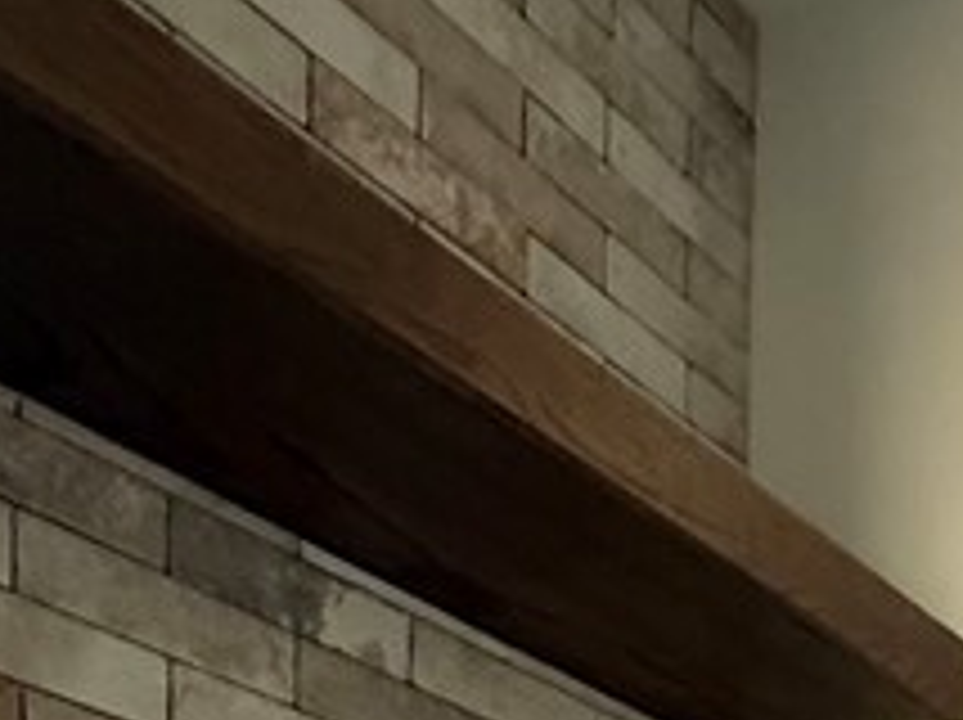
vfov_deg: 16.3
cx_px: 914
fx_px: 1862
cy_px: 1472
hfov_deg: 27.7
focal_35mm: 67
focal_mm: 2.22
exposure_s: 1/60
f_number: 2.2
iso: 1000
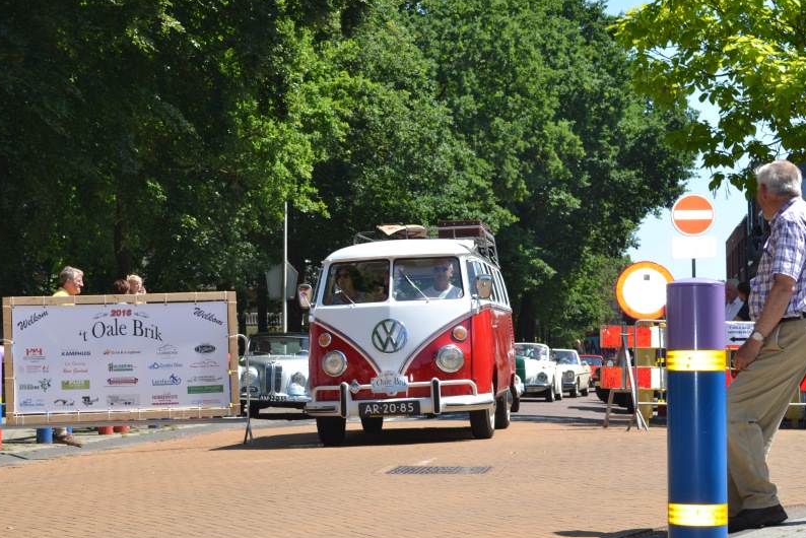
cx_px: 305
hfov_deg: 29.5
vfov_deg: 20.0
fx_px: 1523
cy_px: 318
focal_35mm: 68
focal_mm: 36
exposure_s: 1/200
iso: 100
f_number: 7.1
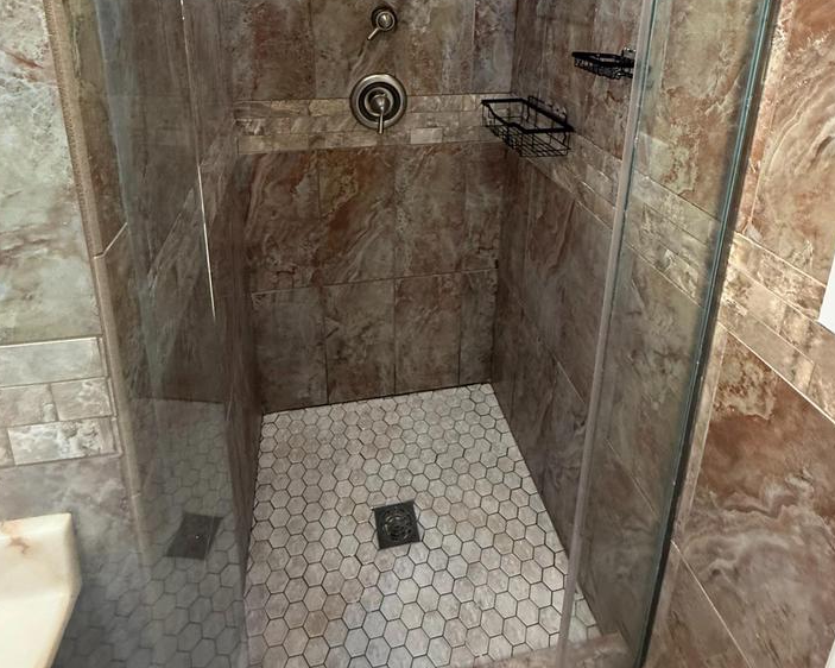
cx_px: 410
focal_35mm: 21
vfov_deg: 59.1
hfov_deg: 77.6
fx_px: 519
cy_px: 112
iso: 320
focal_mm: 2.22
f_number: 2.2
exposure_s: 1/60
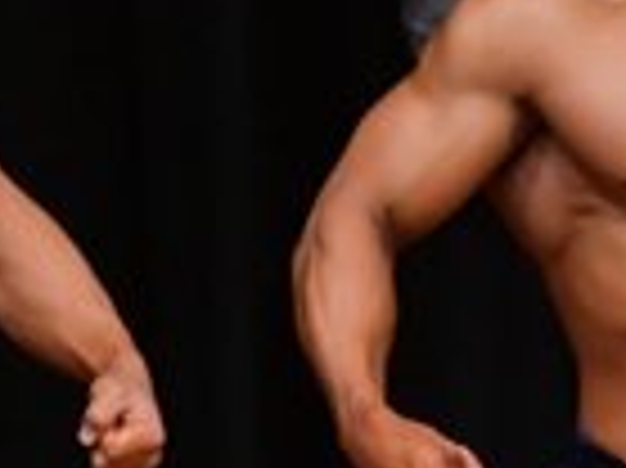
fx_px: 27627
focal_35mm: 1529
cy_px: 603
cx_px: -20
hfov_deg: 1.3
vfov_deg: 1.0
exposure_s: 1/400
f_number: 5.6
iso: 5000
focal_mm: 190
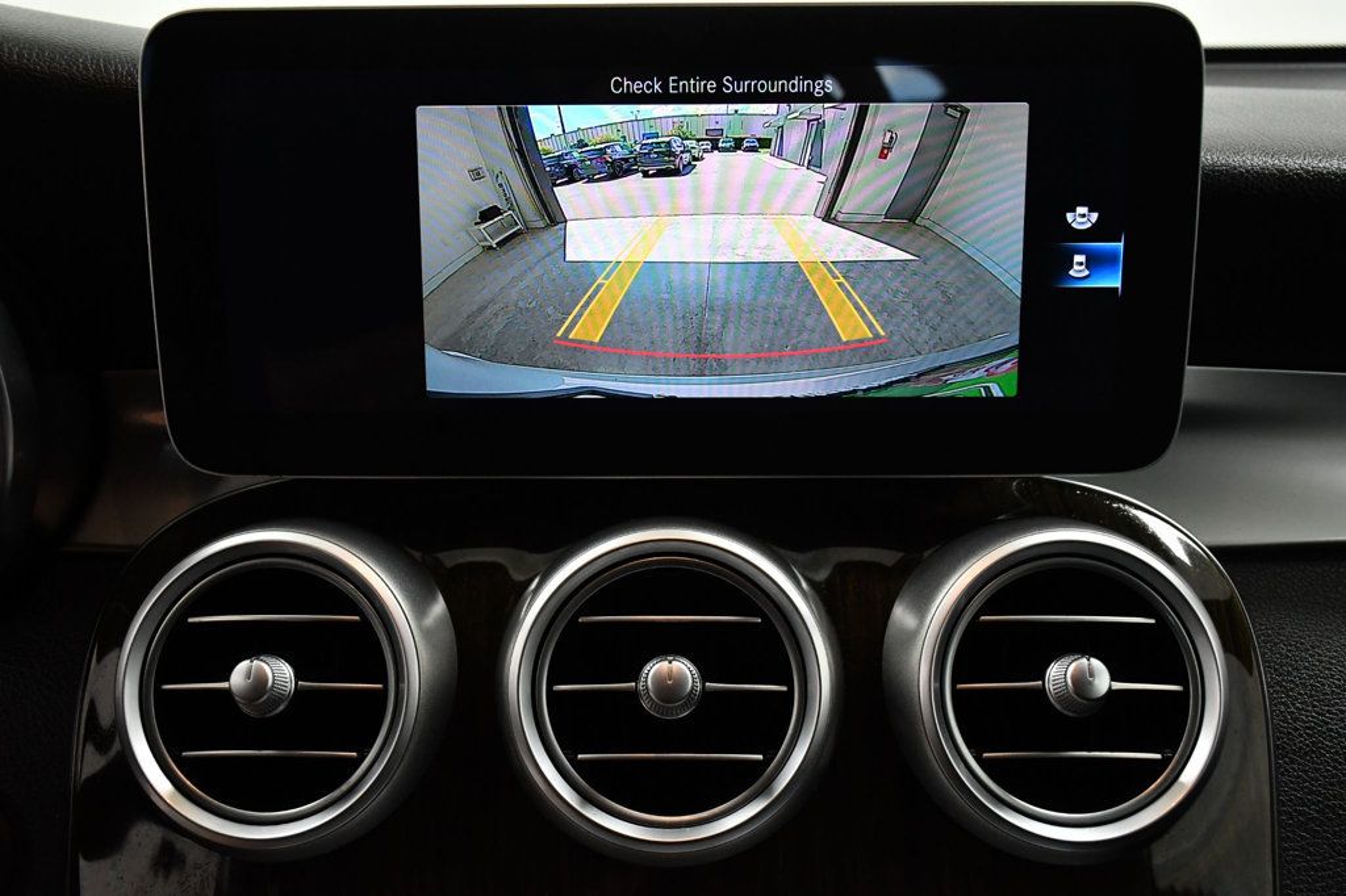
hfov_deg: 48.5
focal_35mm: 40
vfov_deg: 33.4
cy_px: 448
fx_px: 1495
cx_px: 673
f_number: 7.1
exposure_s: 1/320
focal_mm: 27
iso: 2500
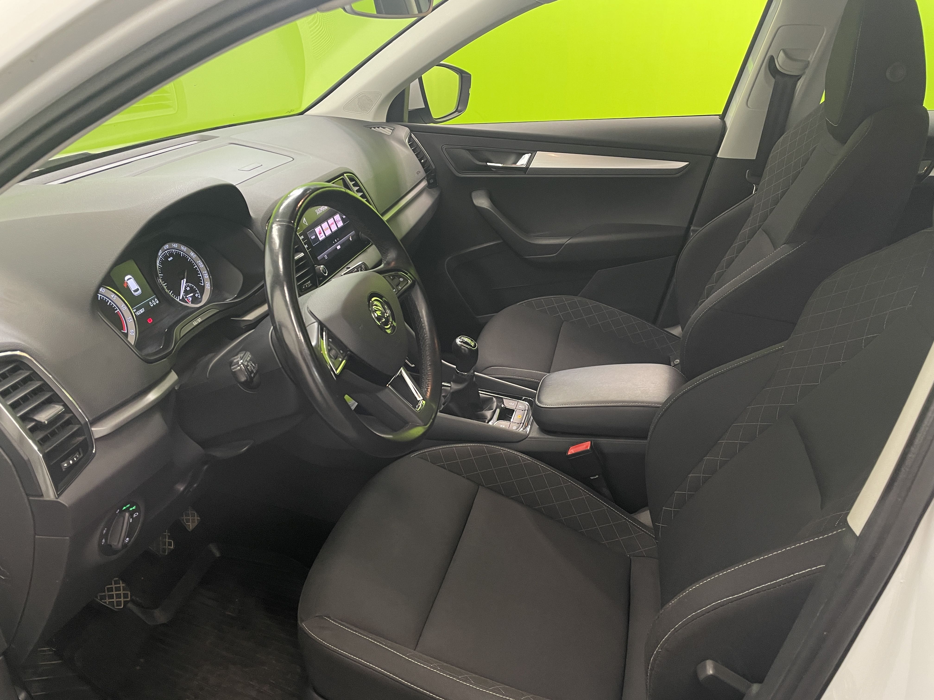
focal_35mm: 26
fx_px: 702
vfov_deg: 53.1
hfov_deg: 67.3
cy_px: 350
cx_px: 467
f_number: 1.6
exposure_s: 1/50
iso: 64
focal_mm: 4.2
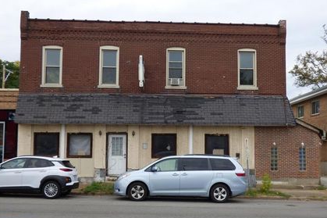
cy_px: 120
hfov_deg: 47.4
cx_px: 176
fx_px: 372
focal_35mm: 41
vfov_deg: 32.6
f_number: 3.4
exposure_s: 1/250
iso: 100
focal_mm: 5.78
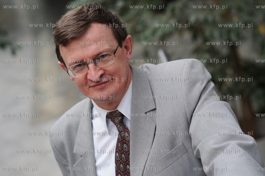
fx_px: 625
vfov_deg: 16.0
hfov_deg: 23.9
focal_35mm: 85
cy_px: 88
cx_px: 132
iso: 400
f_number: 4
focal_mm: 85
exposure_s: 1/320
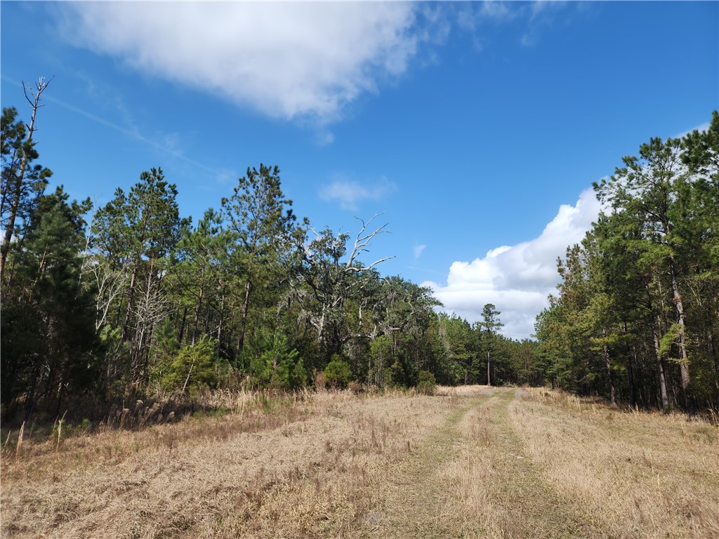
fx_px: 478
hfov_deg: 73.9
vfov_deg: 58.9
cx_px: 360
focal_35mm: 23
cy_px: 270
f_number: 1.8
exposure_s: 1/876
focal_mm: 6.4
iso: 12
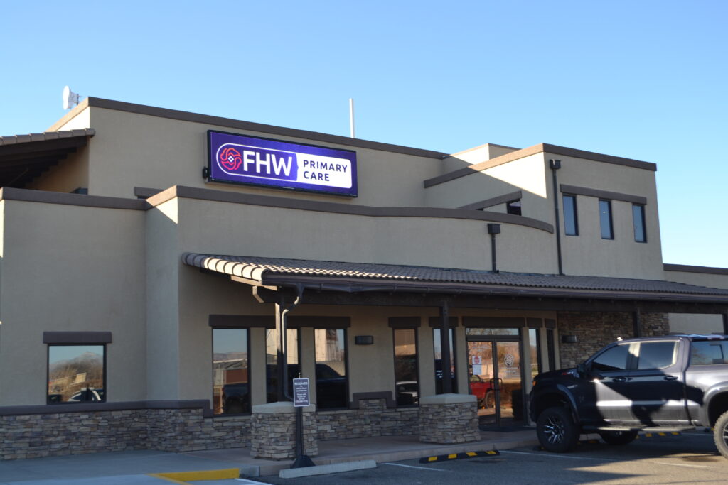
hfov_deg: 45.0
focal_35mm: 44
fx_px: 880
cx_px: 364
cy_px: 242
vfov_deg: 30.9
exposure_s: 1/160
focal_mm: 29
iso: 100
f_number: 5.6
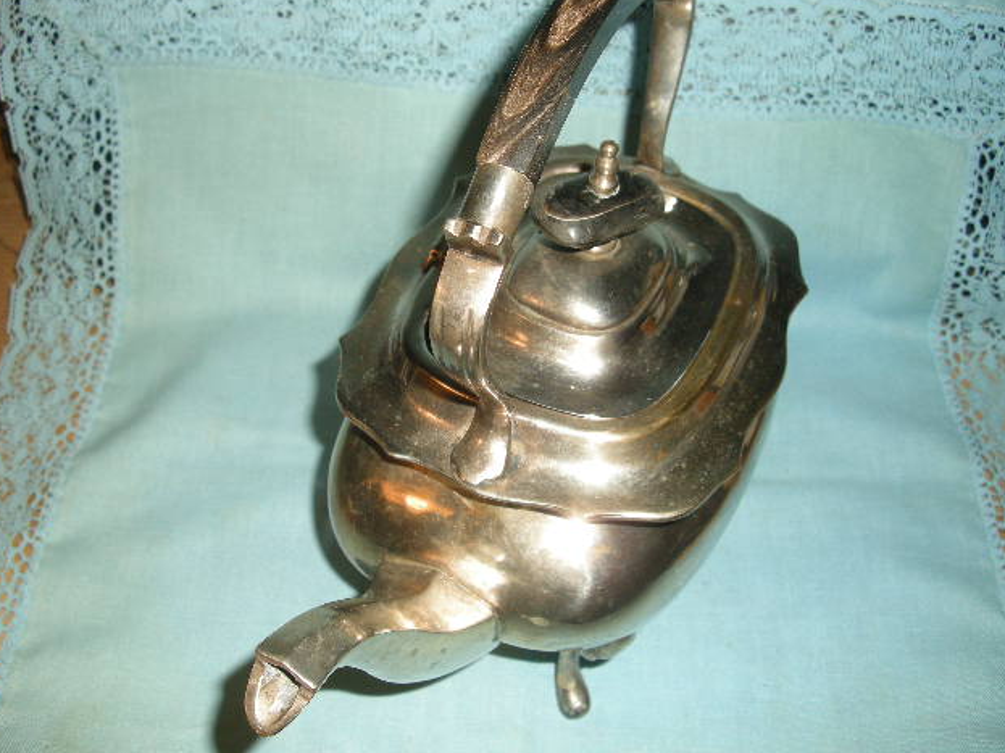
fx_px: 1103
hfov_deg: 49.0
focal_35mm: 38
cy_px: 379
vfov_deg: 37.7
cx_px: 492
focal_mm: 7.9
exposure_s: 1/60
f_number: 8
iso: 85
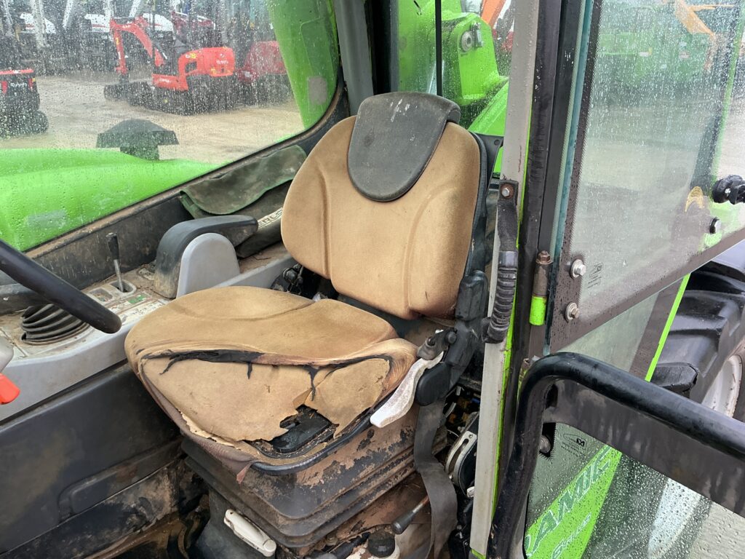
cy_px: 280
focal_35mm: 28
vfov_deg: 49.7
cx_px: 372
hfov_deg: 63.4
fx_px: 603
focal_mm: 3
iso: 50
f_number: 1.8
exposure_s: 1/122
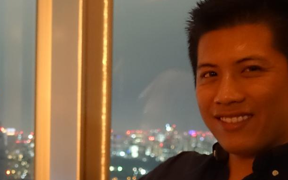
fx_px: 565
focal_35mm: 72
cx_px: -16
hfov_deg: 26.7
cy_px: 153
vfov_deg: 17.9
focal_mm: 8.8
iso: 3200
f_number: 1.8
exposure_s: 1/13
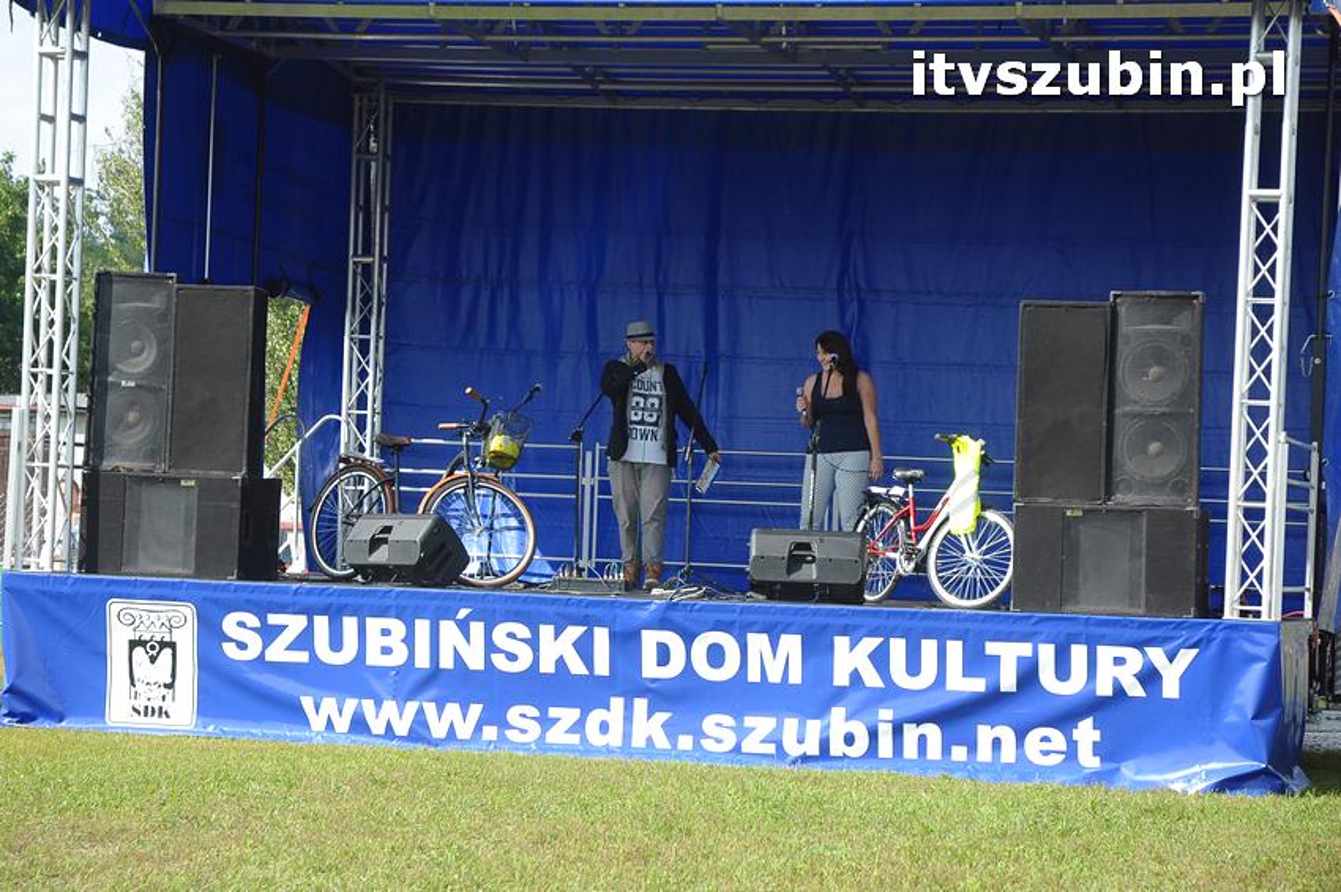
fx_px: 3907
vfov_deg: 13.0
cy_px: 446
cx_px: 670
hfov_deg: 19.5
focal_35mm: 105
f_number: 6.3
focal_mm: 70
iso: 400
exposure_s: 1/640
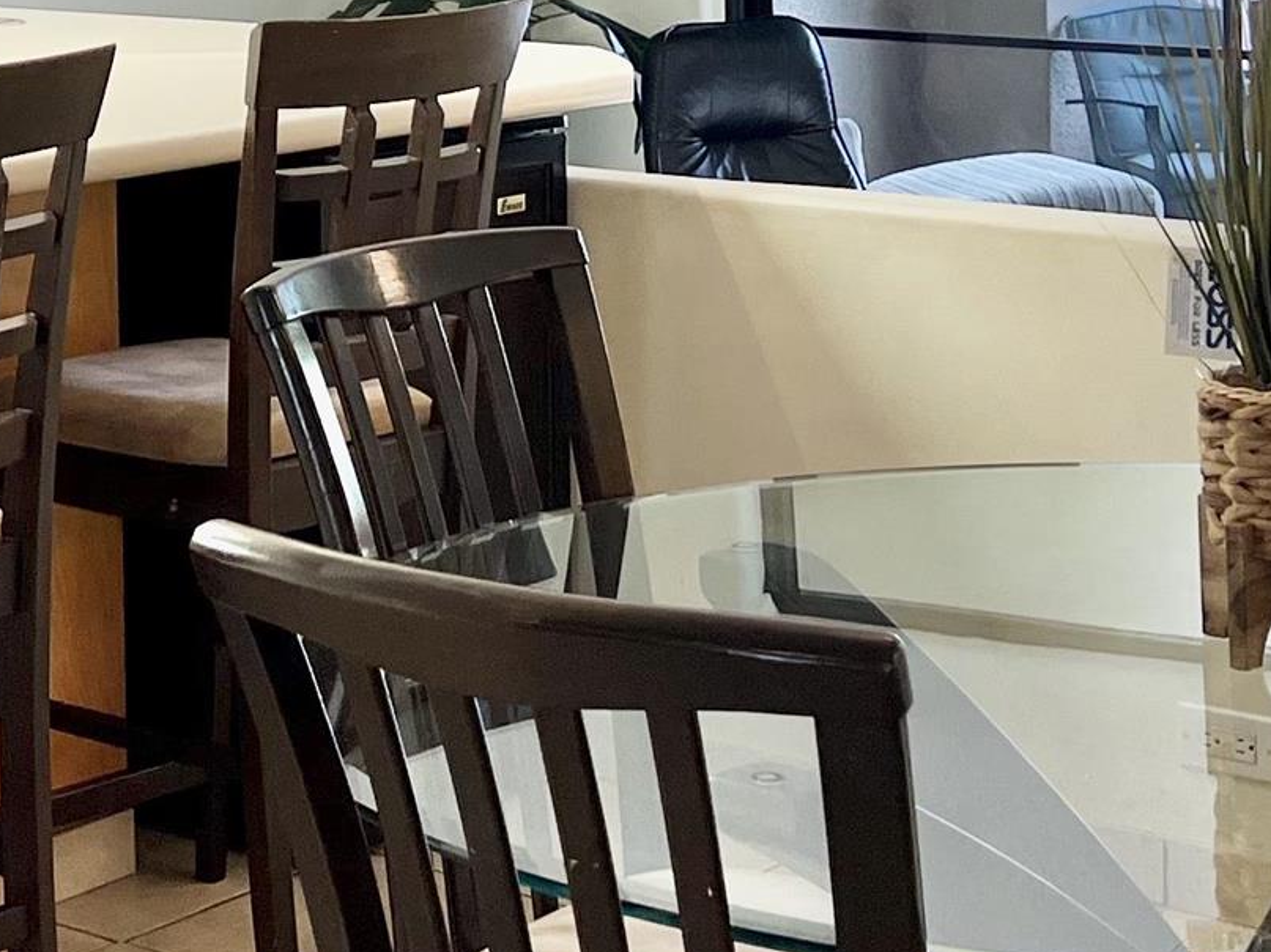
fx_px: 3634
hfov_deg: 19.5
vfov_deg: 14.5
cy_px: -184
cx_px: 128
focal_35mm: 99
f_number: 1.5
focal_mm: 5.7
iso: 80
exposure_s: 1/120
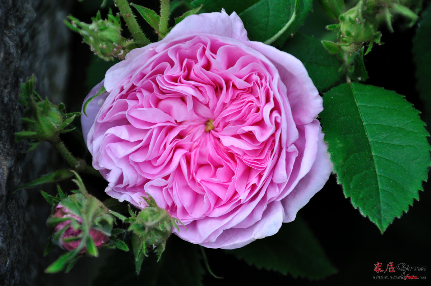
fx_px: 1883
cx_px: 216
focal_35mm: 158
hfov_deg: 13.1
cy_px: 143
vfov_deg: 8.7
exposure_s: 1/200
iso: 200
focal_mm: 105
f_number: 5.6
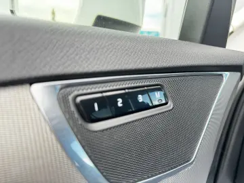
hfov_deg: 71.6
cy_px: 92
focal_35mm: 24
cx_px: 122
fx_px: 169
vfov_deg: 56.8
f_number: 1.78
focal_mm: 6.76
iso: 100
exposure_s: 1/138
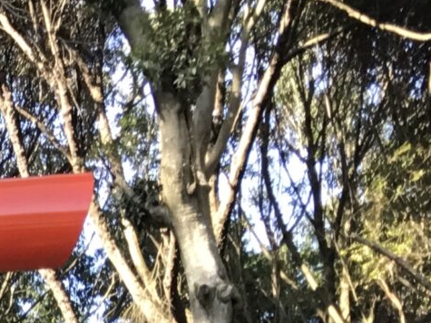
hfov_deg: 11.2
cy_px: 690
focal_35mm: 151
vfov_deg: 9.1
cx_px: -563
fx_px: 1880
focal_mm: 3.99
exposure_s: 1/150
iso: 20
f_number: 1.8
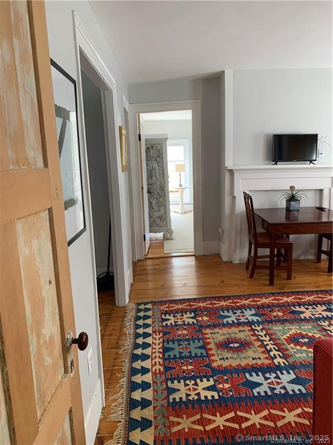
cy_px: 222
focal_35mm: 26
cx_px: 166
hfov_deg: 53.1
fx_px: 333
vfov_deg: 67.3
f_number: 1.8
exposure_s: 1/60
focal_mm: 4.25
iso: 100
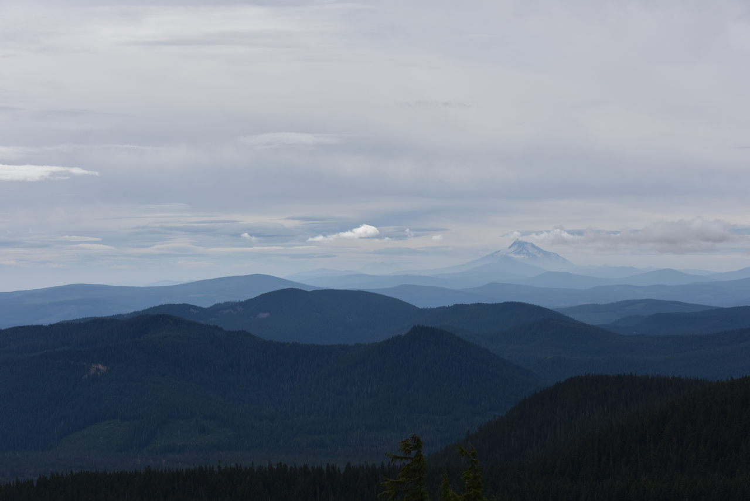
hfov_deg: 26.0
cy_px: 250
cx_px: 375
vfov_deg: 17.5
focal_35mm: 78
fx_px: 1625
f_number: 10
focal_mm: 78
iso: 100
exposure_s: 1/400
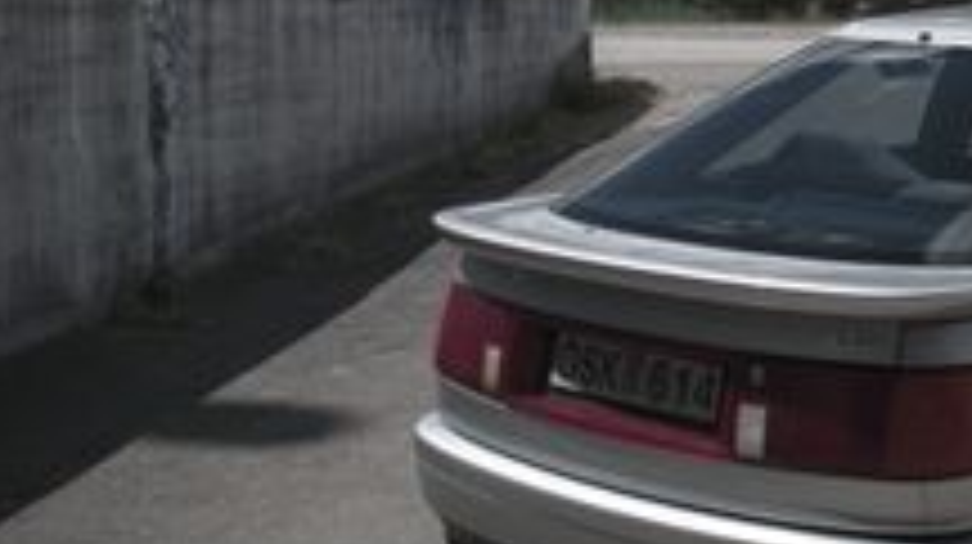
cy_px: -13
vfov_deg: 14.1
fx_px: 2163
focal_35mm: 84
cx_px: 1197
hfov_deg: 23.0
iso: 100
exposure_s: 1/160
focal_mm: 18
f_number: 9
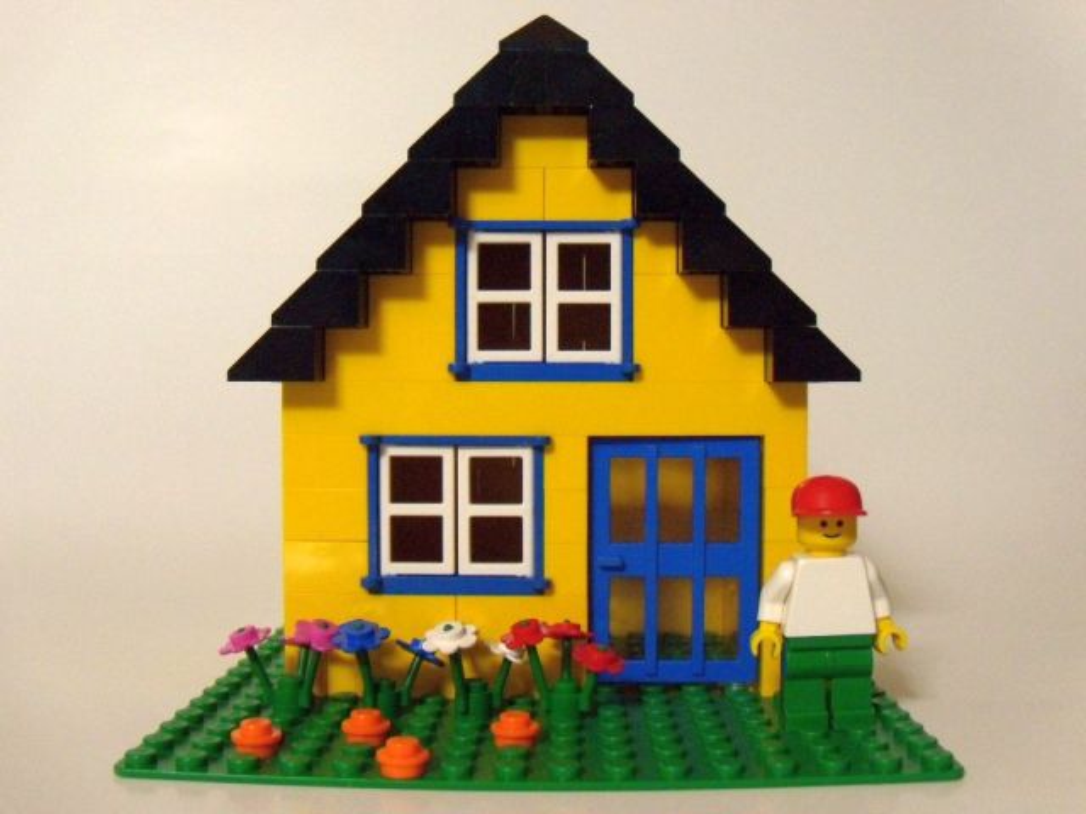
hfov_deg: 51.4
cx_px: 543
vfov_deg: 39.7
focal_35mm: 36
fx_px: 1129
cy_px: 407
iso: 400
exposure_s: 1/10
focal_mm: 6.4
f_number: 3.6
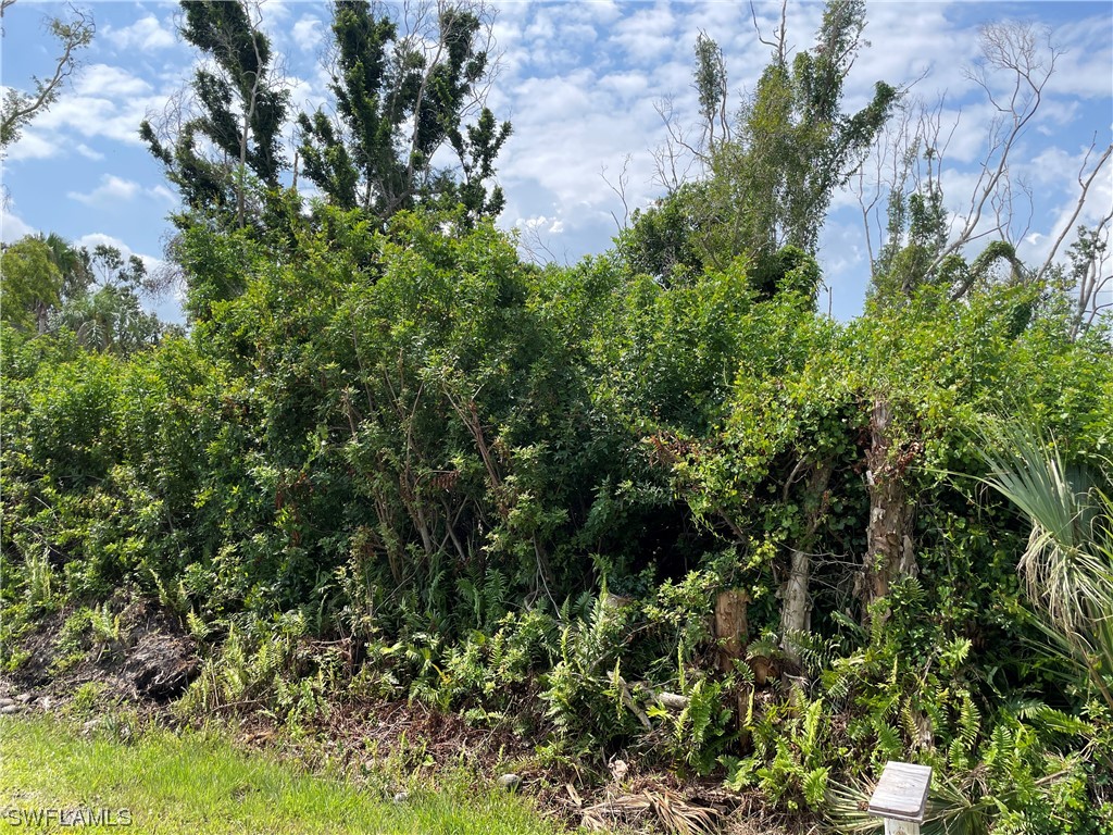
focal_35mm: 26
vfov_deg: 53.1
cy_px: 418
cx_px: 556
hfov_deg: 67.3
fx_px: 836
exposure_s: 1/2564
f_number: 1.6
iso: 32
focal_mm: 4.2
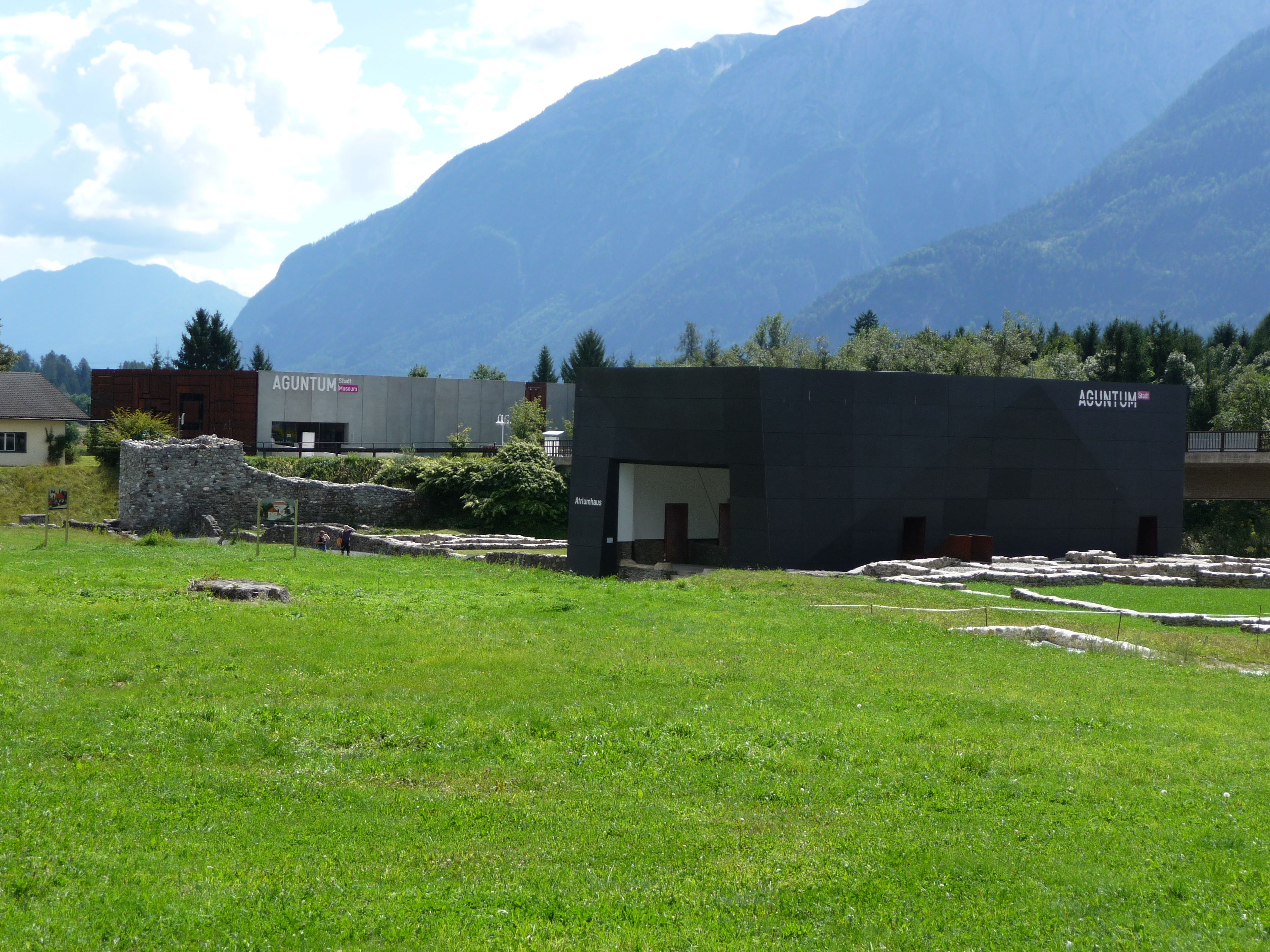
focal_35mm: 62
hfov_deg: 31.2
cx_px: 635
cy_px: 476
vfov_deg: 23.7
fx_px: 2275
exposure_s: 1/500
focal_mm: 10.5
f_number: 4.5
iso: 100
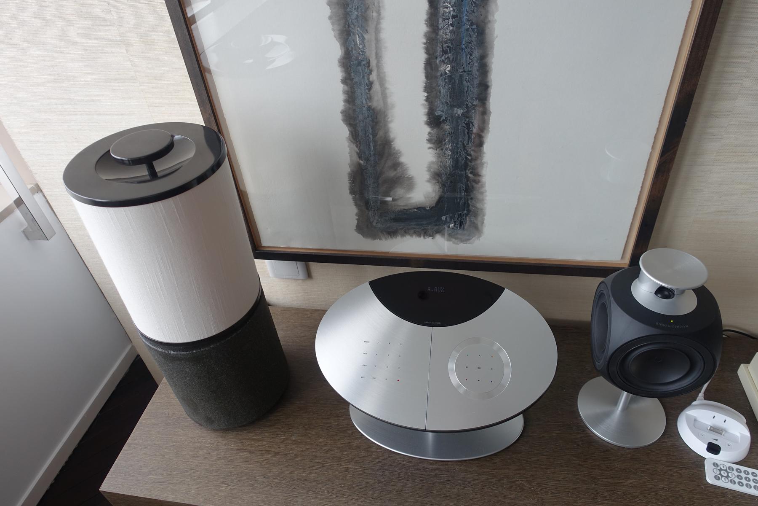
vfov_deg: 53.1
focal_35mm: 24
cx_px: 379
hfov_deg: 73.7
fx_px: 505
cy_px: 253
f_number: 2.8
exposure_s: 1/30
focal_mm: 8.8
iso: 125
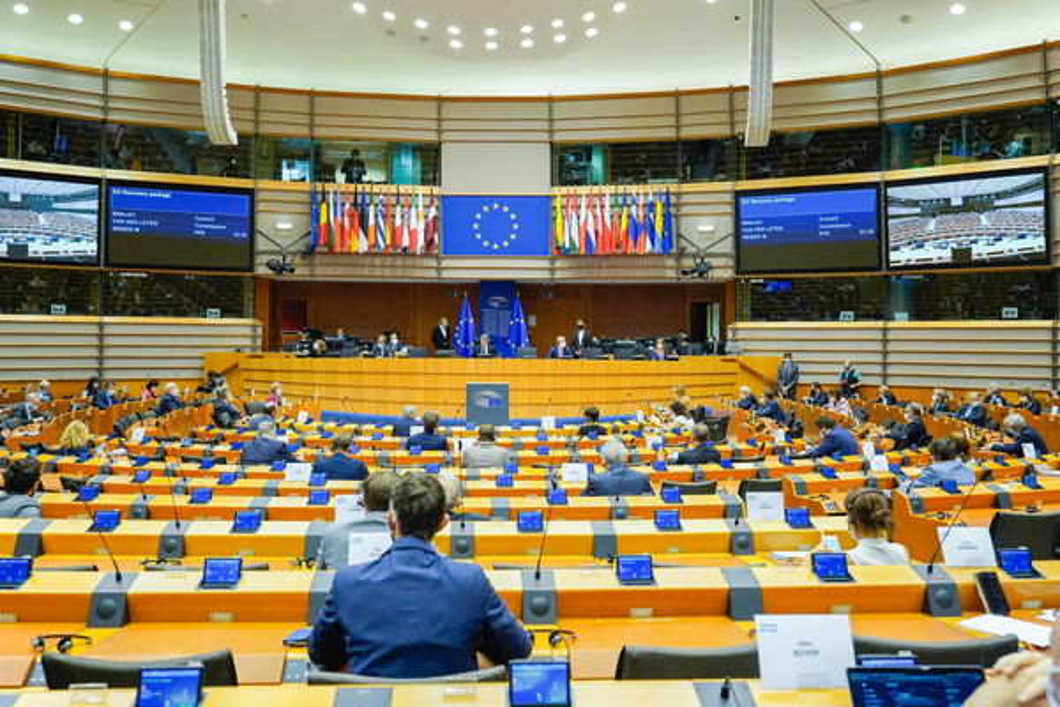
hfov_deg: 54.4
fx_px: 1030
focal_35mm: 35
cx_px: 530
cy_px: 354
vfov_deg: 37.9
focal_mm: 35
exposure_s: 1/320
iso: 3200
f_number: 4.5
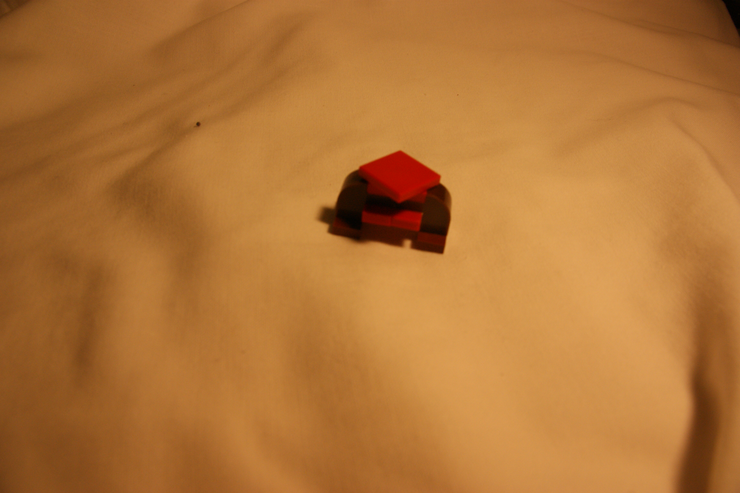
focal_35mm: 27
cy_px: 246
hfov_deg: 67.4
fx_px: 555
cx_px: 370
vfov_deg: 47.9
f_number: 10
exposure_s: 1/40
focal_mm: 18
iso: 400
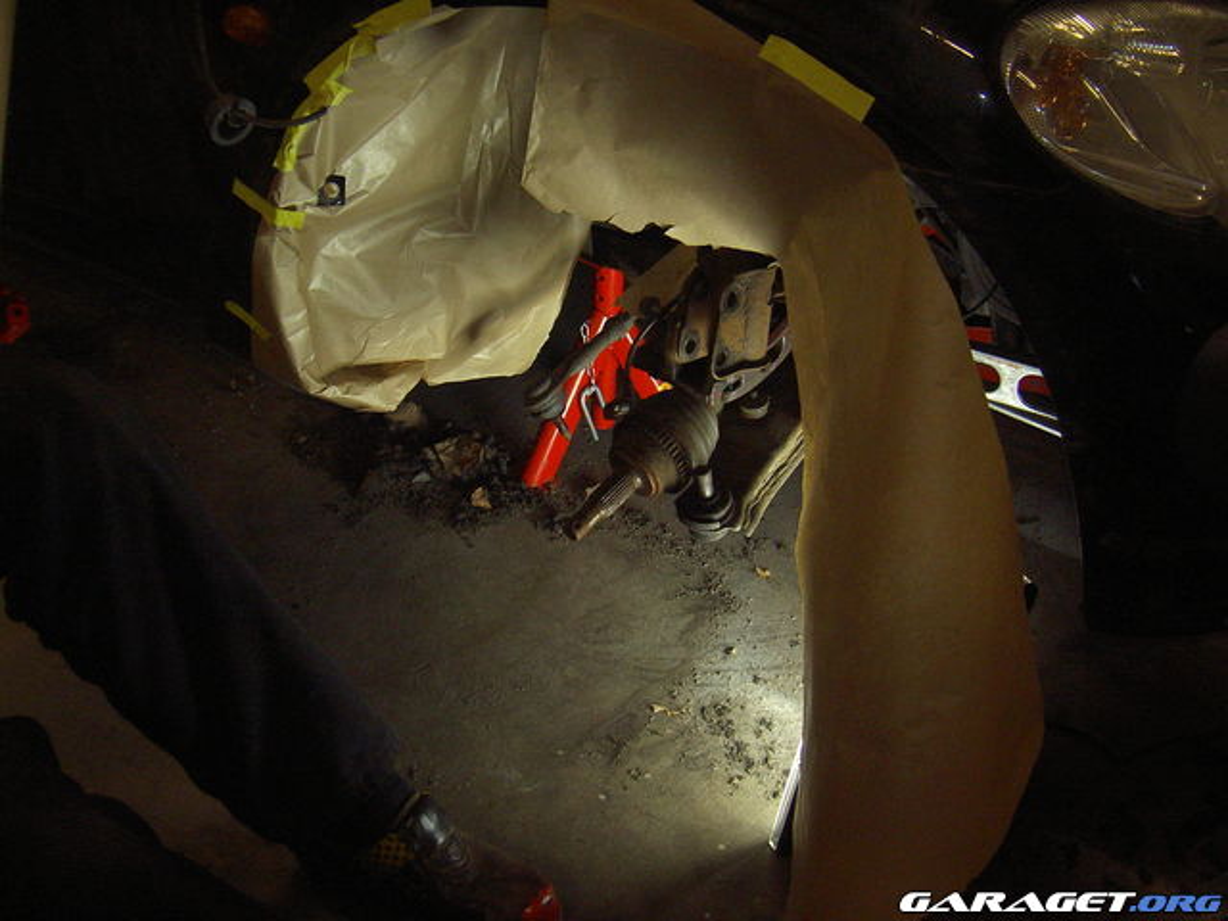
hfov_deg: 47.9
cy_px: 460
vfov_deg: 36.8
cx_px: 614
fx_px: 1384
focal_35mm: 39
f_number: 2.8
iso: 200
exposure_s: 1/125
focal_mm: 8
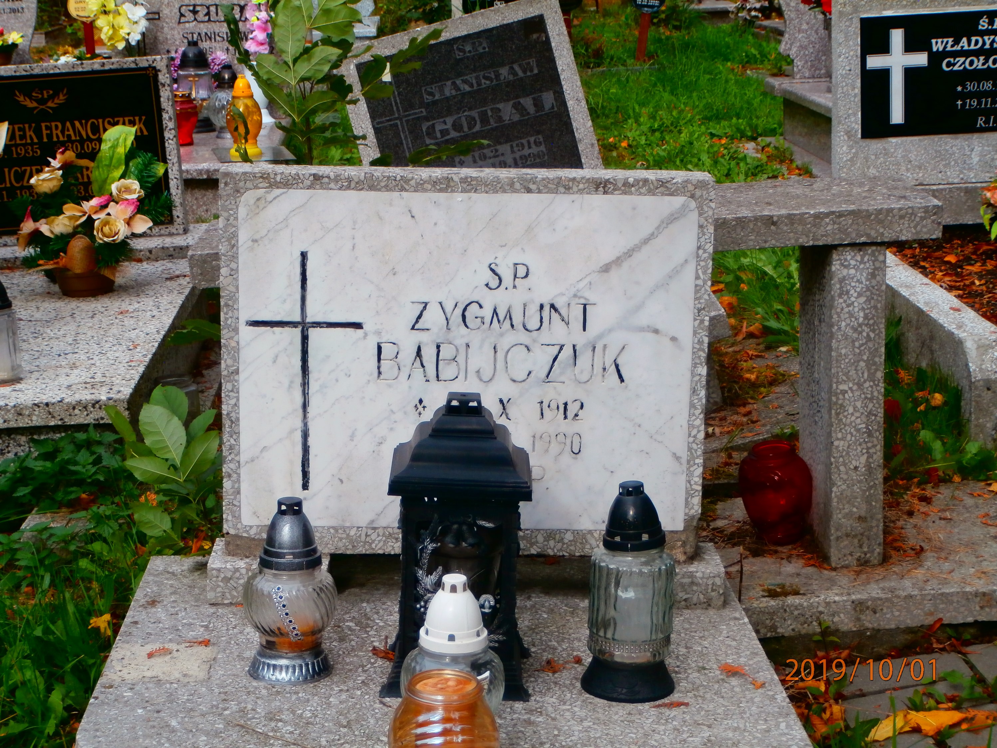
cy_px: 374
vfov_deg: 21.6
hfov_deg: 28.6
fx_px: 1958
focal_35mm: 68
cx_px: 498
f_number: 4.7
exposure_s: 1/250
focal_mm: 12.1
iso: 100
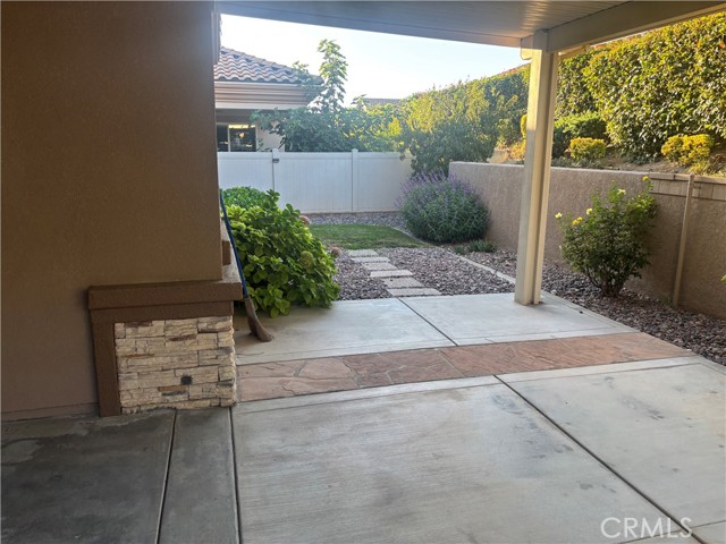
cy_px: 272
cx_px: 363
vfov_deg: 53.1
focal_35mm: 26
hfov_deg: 67.3
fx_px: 545
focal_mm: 5.96
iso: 40
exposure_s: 1/156
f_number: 1.6
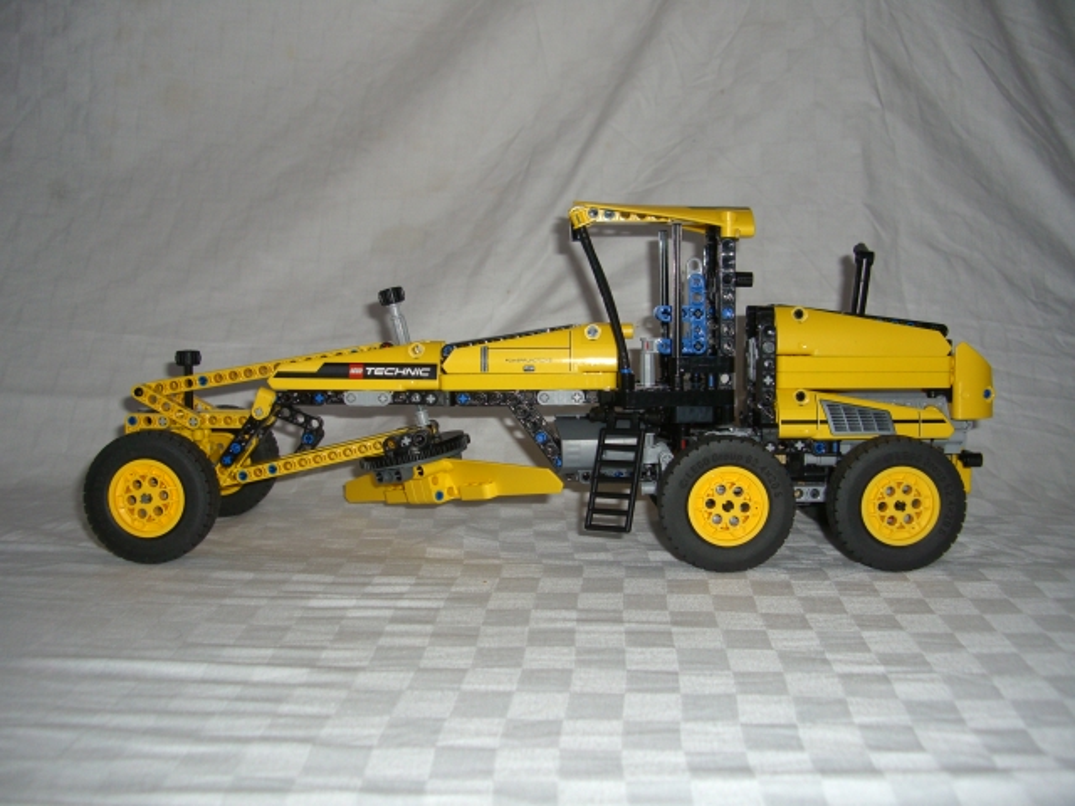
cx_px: 538
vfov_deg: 37.7
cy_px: 403
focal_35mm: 38
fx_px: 1180
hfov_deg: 49.0
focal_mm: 7.9
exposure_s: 1/60
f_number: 2.8
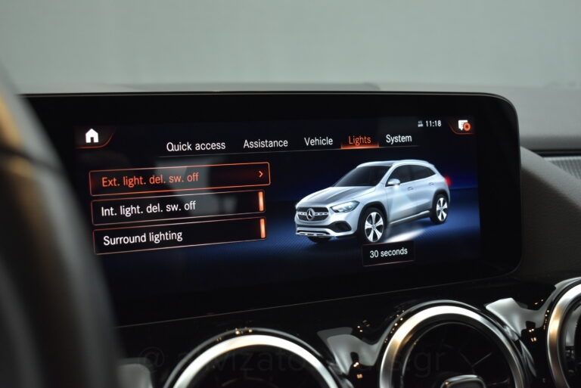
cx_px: 290
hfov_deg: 49.5
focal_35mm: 39
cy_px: 194
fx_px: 630
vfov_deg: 34.3
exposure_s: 1/100
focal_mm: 26
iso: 1600
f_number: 4
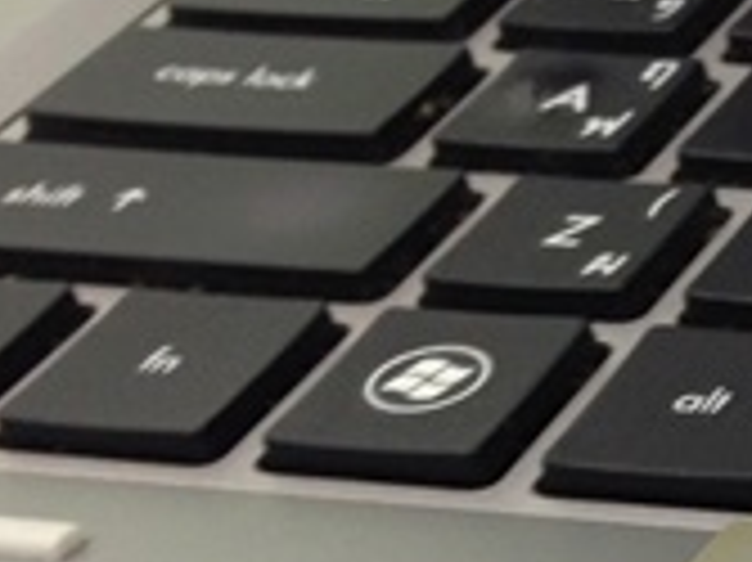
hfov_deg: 11.4
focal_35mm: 158
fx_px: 3430
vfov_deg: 9.2
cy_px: 701
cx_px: 1472
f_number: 2.4
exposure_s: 1/20
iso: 64
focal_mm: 4.12
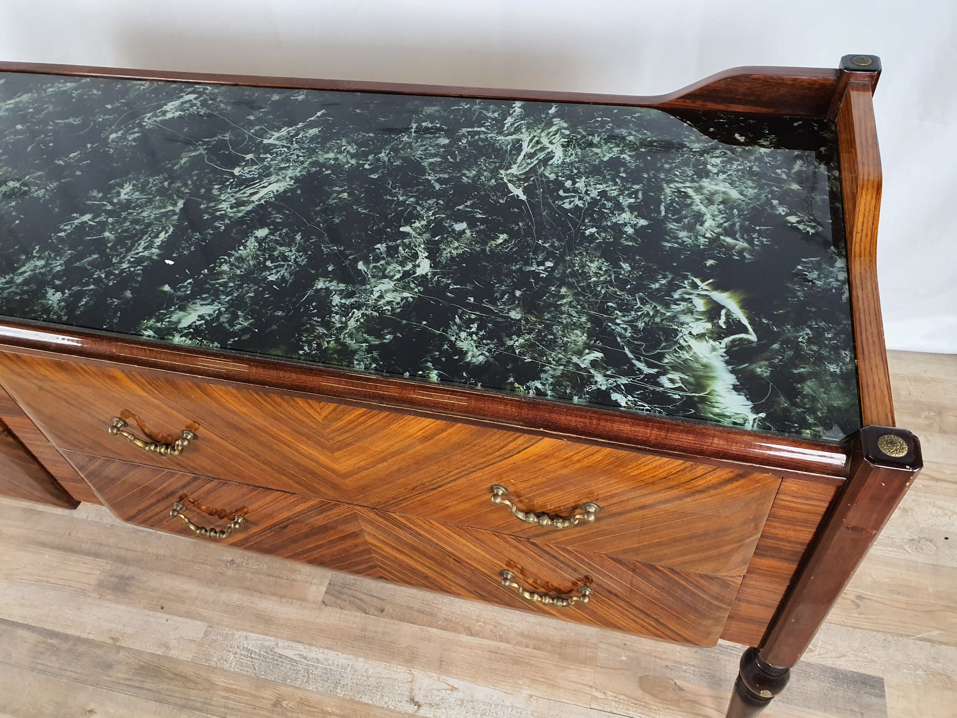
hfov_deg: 67.3
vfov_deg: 53.1
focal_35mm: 26
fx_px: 719
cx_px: 478
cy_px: 359
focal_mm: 4.3
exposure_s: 1/50
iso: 320
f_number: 2.4
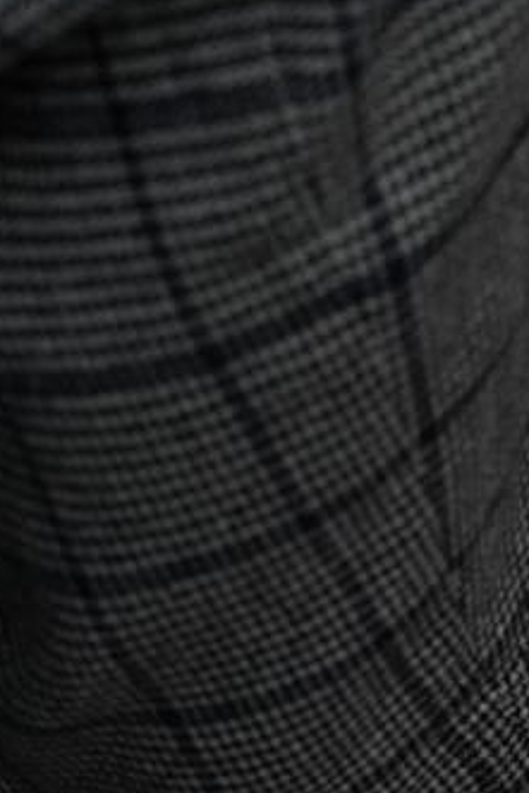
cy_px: 1016
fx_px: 6385
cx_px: 647
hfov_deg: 4.7
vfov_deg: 7.0
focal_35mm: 290
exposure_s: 1/125
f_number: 5.6
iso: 4000
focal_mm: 96
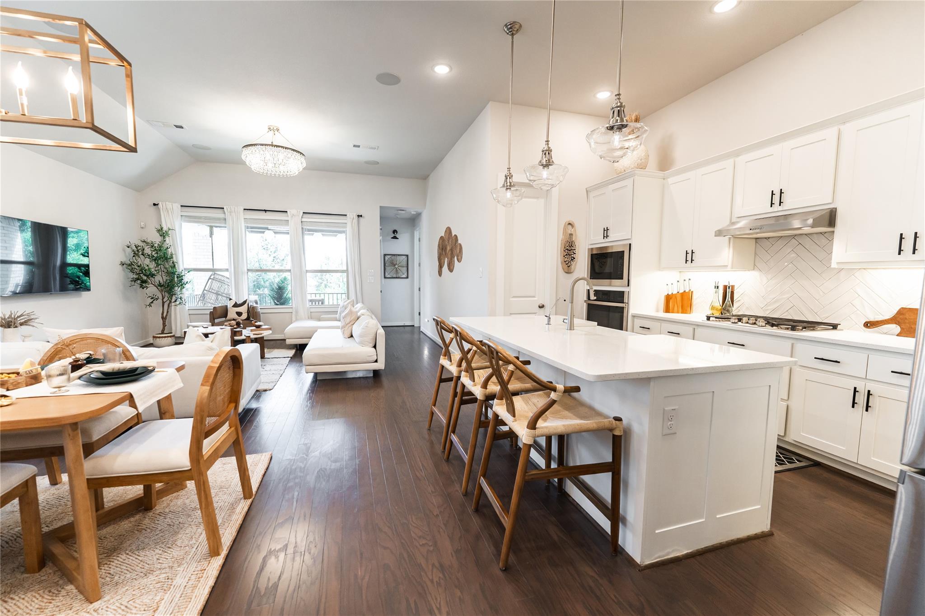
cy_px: 308
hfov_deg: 104.3
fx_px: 360
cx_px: 462
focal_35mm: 14
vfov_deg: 81.2
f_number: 4
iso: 800
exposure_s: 1/160
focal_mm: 14
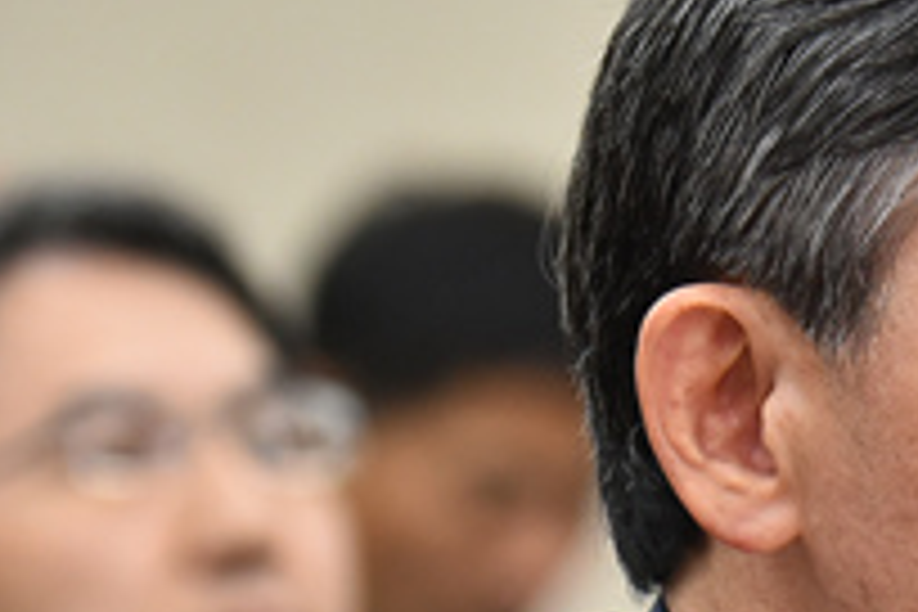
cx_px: 1256
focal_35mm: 580
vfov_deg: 2.4
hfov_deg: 3.5
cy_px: 594
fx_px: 14789
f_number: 5.6
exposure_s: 1/250
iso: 2500
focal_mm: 185
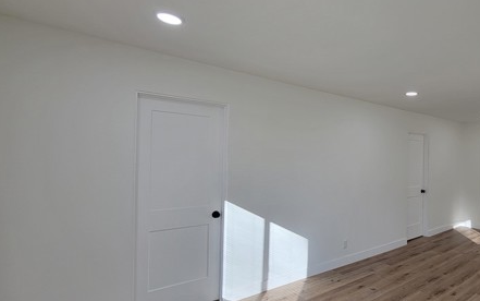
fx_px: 262
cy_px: 162
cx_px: 337
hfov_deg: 80.8
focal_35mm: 20
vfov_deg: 59.6
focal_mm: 2.2
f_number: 2.2
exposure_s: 1/120
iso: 64
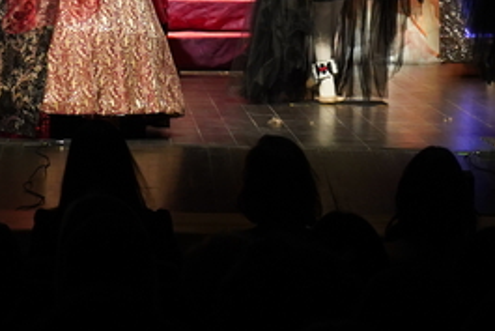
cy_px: -131
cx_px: 89
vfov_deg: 4.9
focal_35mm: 280
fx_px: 3852
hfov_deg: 7.3
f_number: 5.6
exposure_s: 1/100
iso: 1250
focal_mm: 60
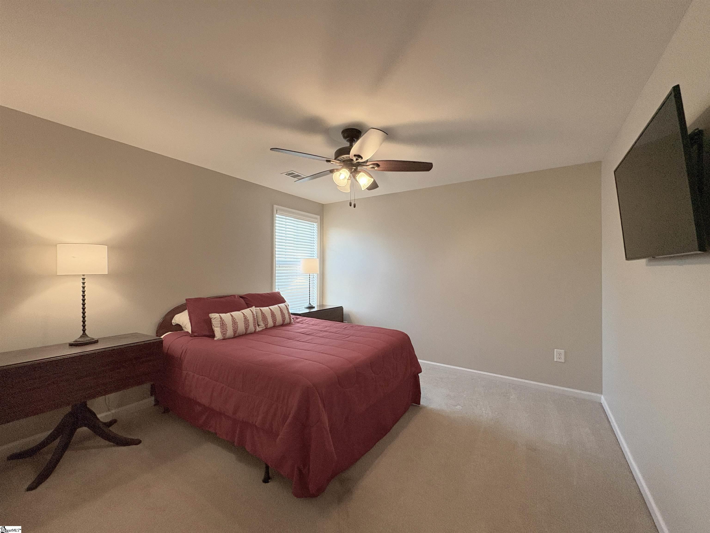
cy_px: 266
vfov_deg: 85.7
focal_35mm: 14
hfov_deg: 102.1
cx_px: 355
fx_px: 287
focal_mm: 2.22
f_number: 2.2
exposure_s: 1/60
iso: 250
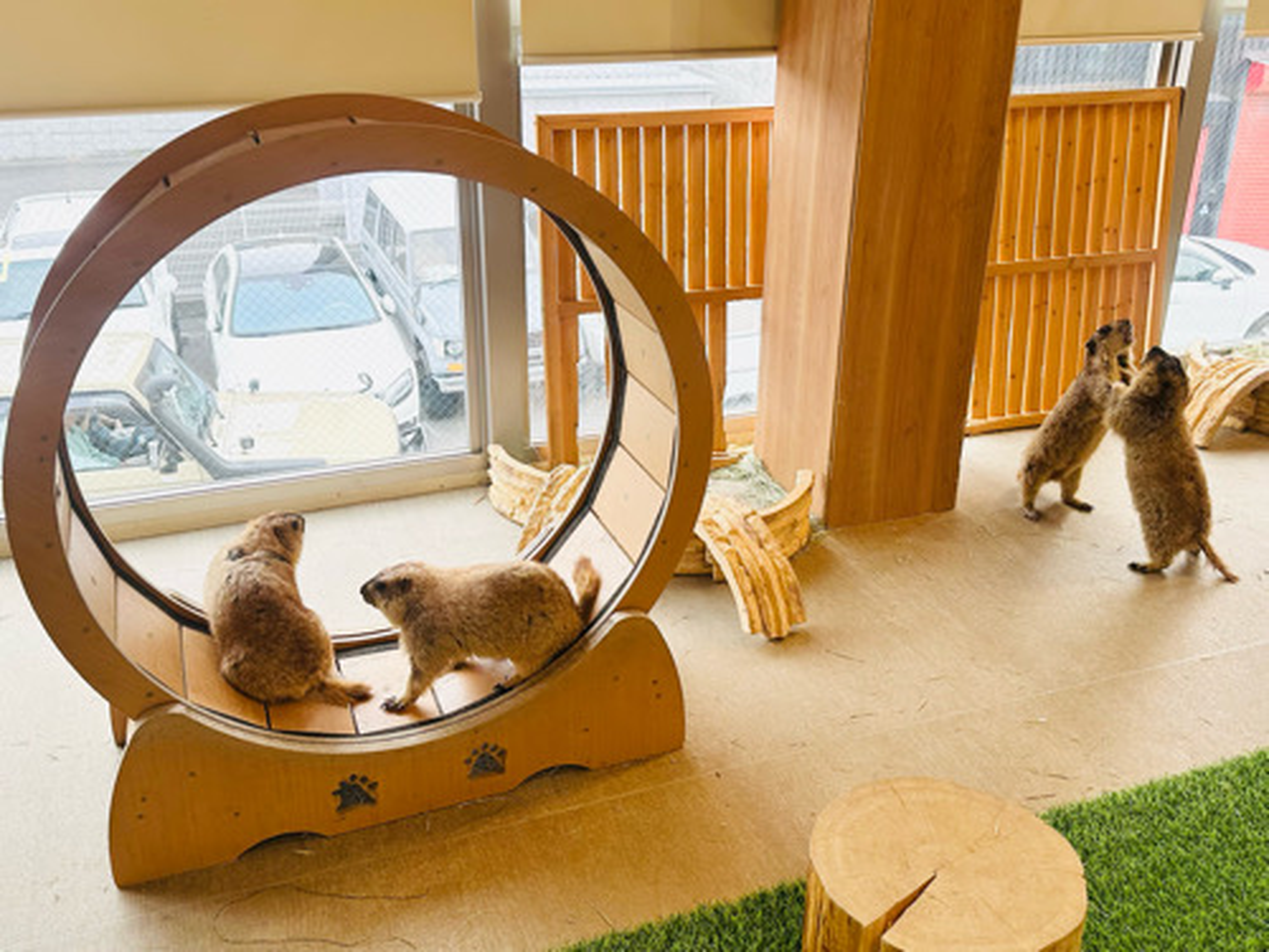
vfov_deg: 56.8
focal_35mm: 24
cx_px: 634
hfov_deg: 71.6
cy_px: 476
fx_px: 880
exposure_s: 1/404
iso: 80
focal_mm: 6.86
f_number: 1.78
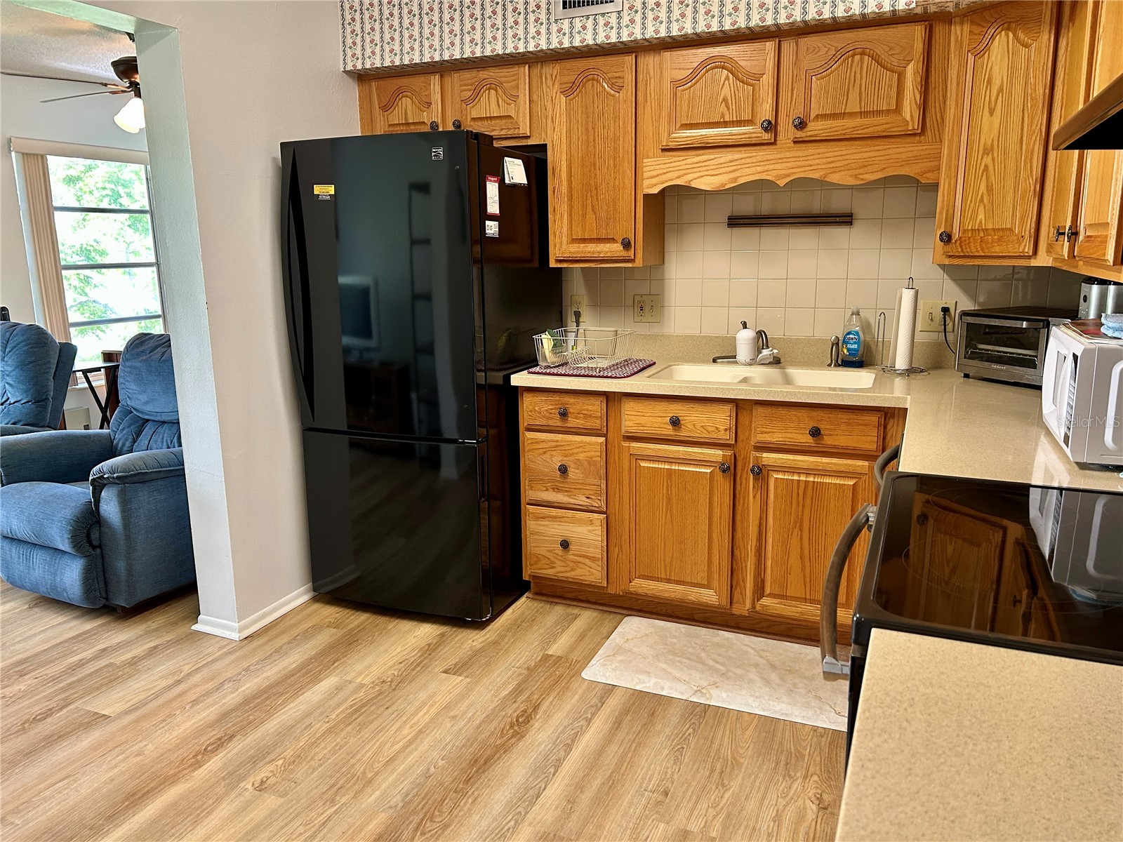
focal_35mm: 26
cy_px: 421
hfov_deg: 67.3
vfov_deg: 53.1
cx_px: 562
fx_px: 843
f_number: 1.5
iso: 160
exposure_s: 1/60
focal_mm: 5.7
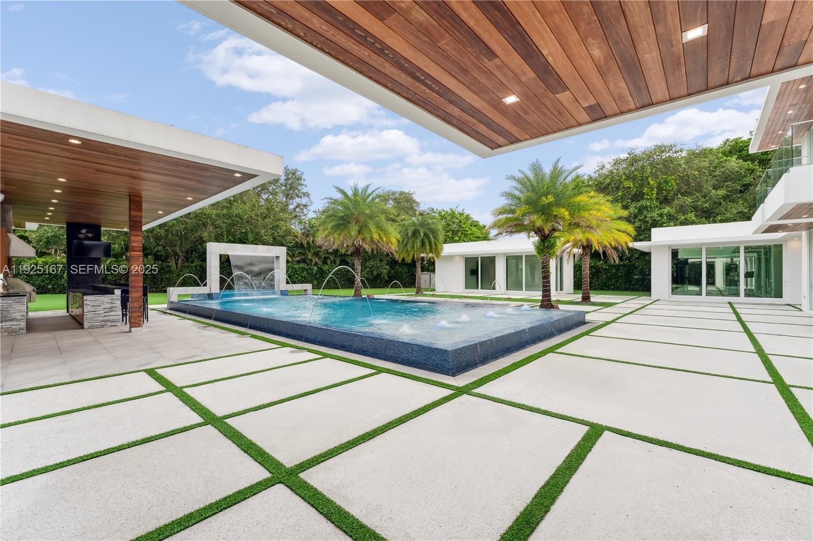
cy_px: 270
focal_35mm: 15
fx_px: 341
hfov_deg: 100.0
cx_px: 406
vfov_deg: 76.9
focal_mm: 15.1
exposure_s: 1/40
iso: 200
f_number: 9
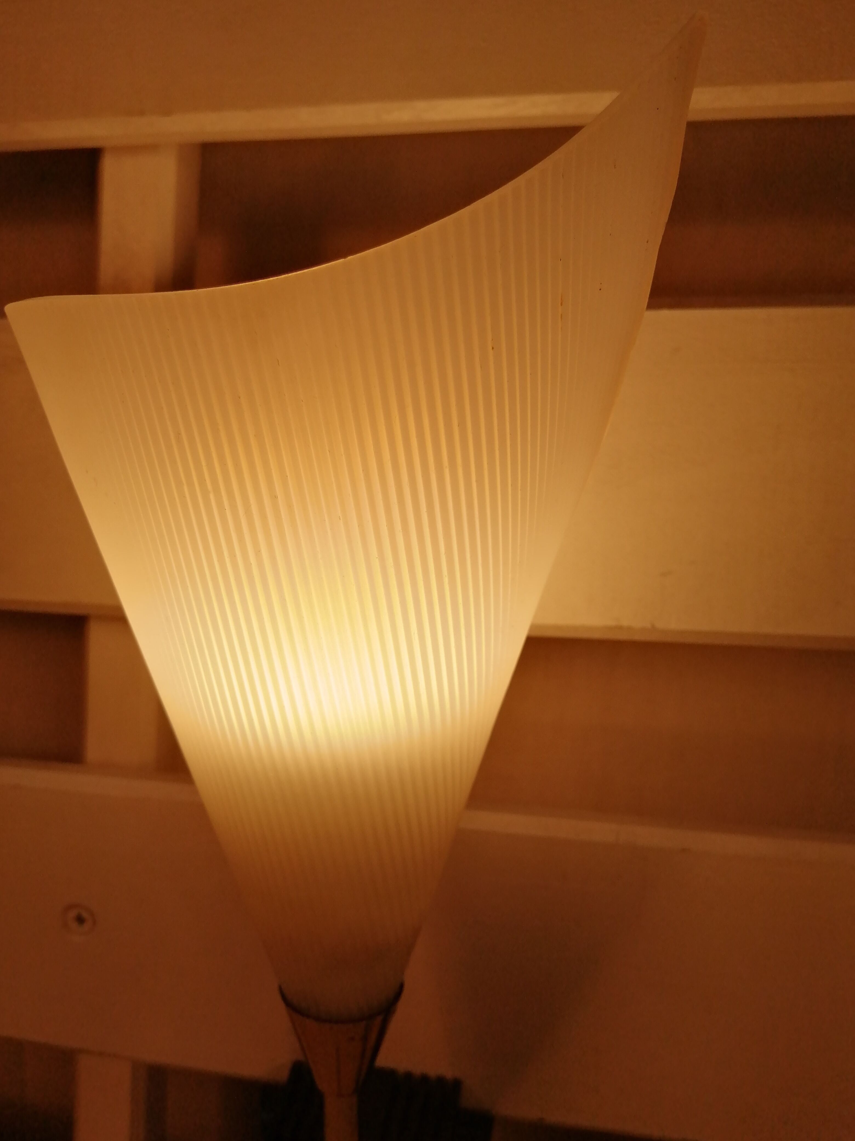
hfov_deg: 53.1
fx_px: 856
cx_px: 428
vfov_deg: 67.3
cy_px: 570
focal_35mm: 26
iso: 50
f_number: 1.8
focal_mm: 3.46
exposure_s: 1/1133
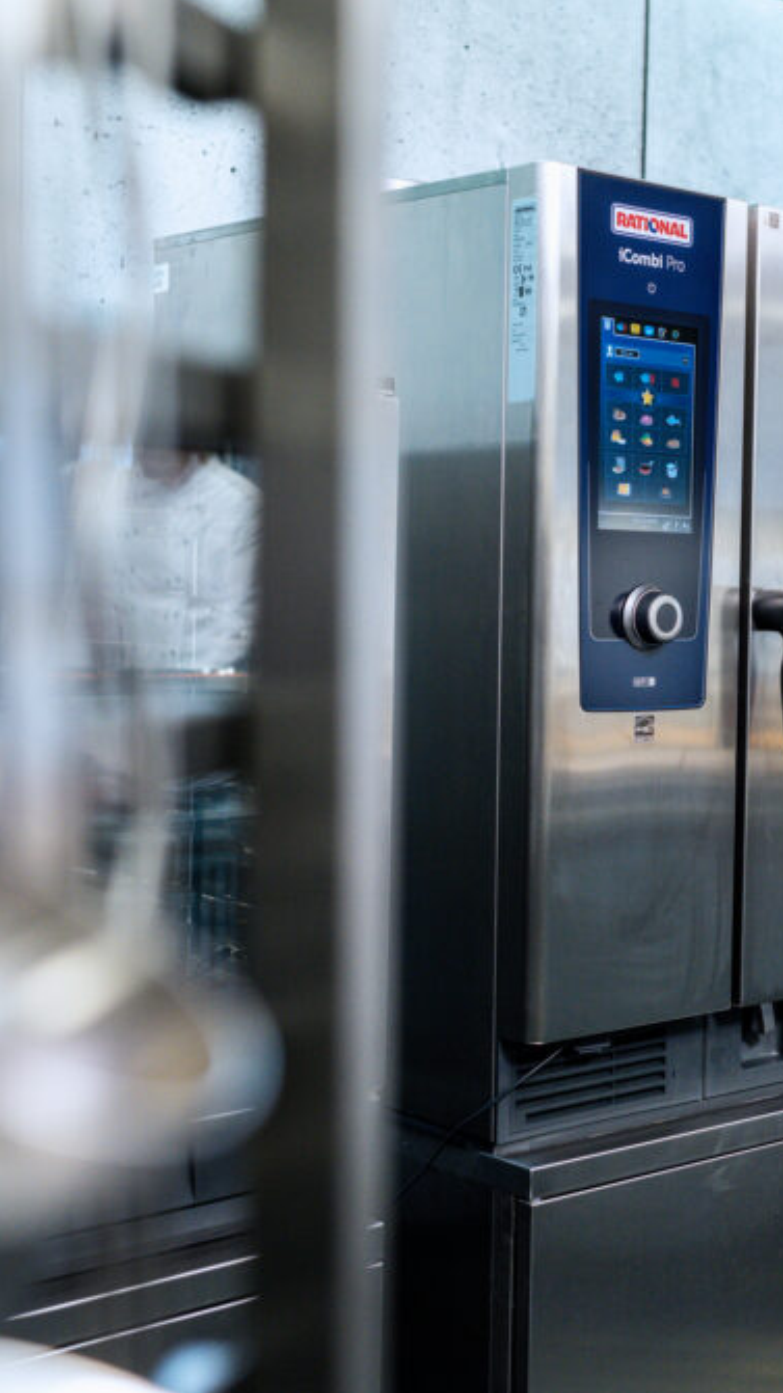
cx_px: 663
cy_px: 688
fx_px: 2069
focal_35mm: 56
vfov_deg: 37.2
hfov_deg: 21.1
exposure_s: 1/250
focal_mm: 35
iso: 1600
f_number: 2.8
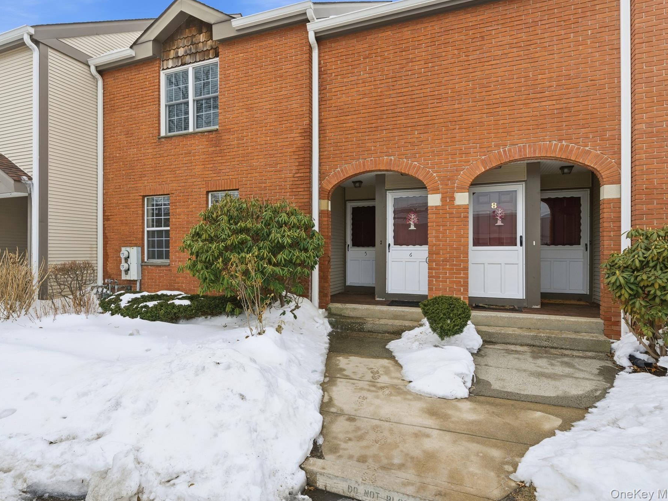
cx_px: 300
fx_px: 386
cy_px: 245
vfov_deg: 66.0
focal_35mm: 20
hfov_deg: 81.5
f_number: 9
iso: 500
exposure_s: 1/5000
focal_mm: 18
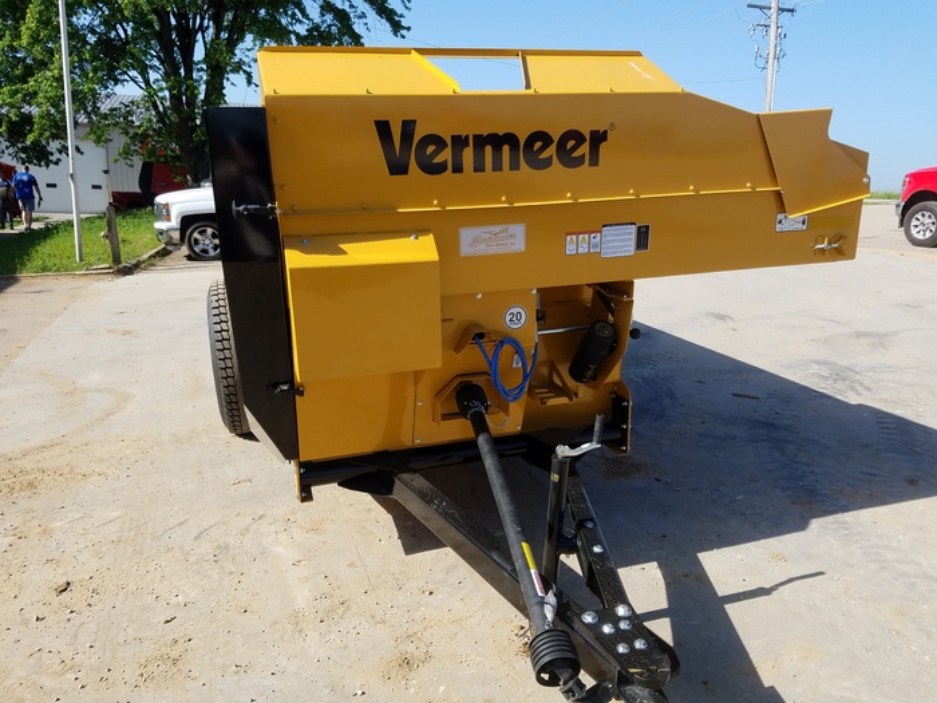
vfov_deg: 53.1
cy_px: 352
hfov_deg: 67.3
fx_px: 704
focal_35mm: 26
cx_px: 468
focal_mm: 4.2
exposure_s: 1/1612
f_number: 1.7
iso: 50
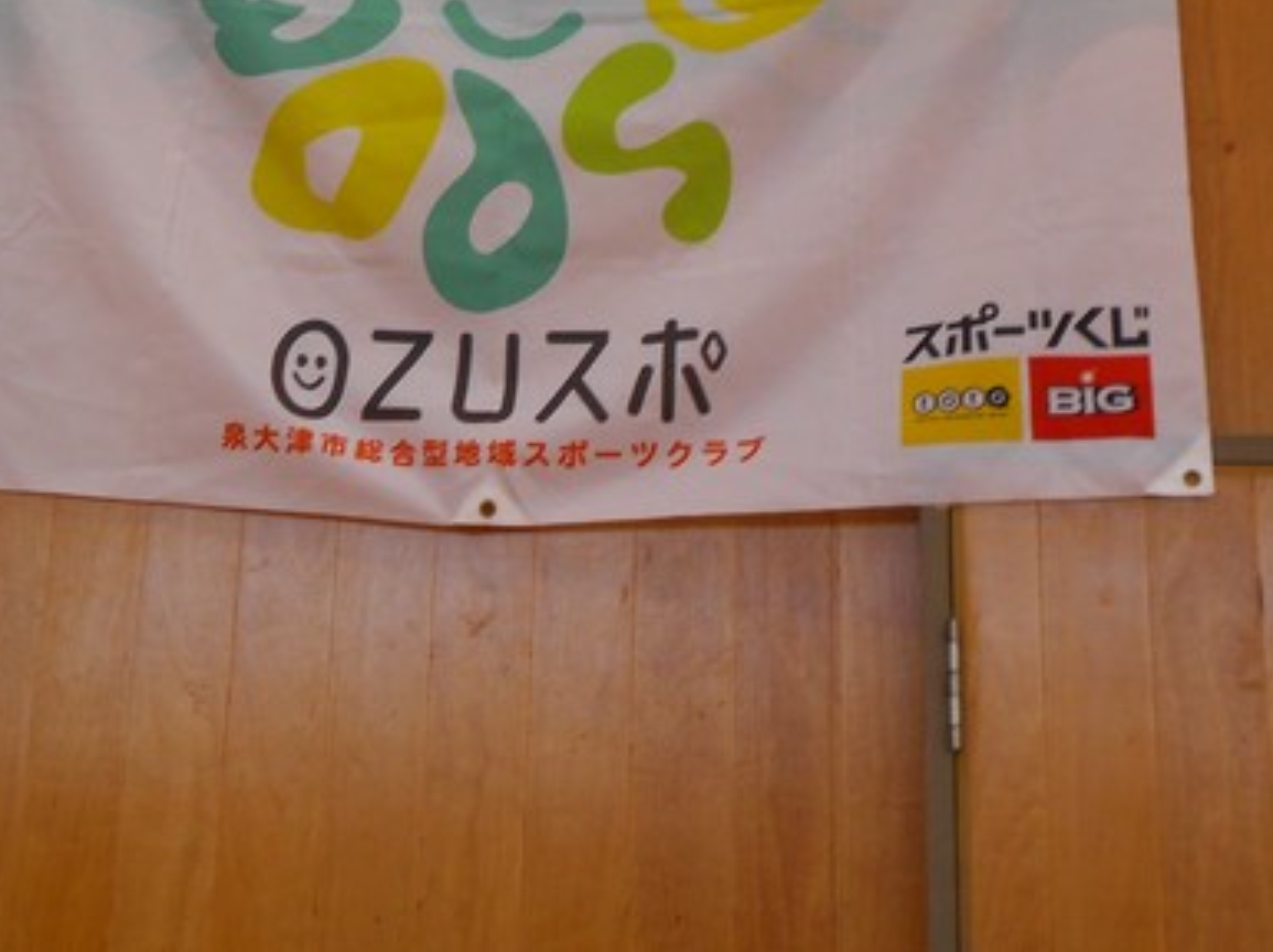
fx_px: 2609
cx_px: 579
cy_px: 91
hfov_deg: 27.4
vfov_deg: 20.3
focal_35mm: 71
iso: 125
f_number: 3.9
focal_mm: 6.7
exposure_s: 1/30
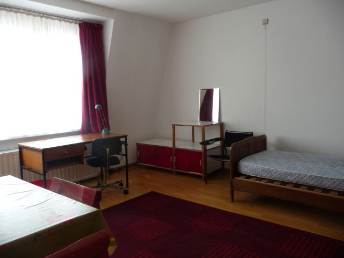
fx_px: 278
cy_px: 129
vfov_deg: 49.7
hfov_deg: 63.4
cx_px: 172
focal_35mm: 28
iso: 200
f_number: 3.3
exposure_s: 1/30
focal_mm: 4.7
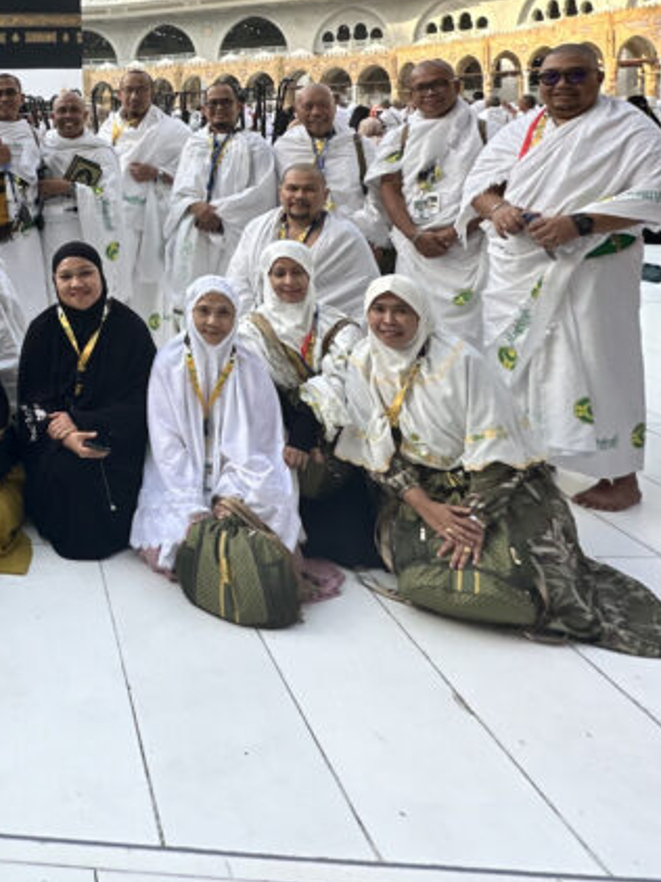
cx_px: -107
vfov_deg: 50.2
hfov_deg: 34.5
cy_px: 155
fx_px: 867
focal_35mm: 34
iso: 40
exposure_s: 1/416
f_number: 2.2
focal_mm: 2.22
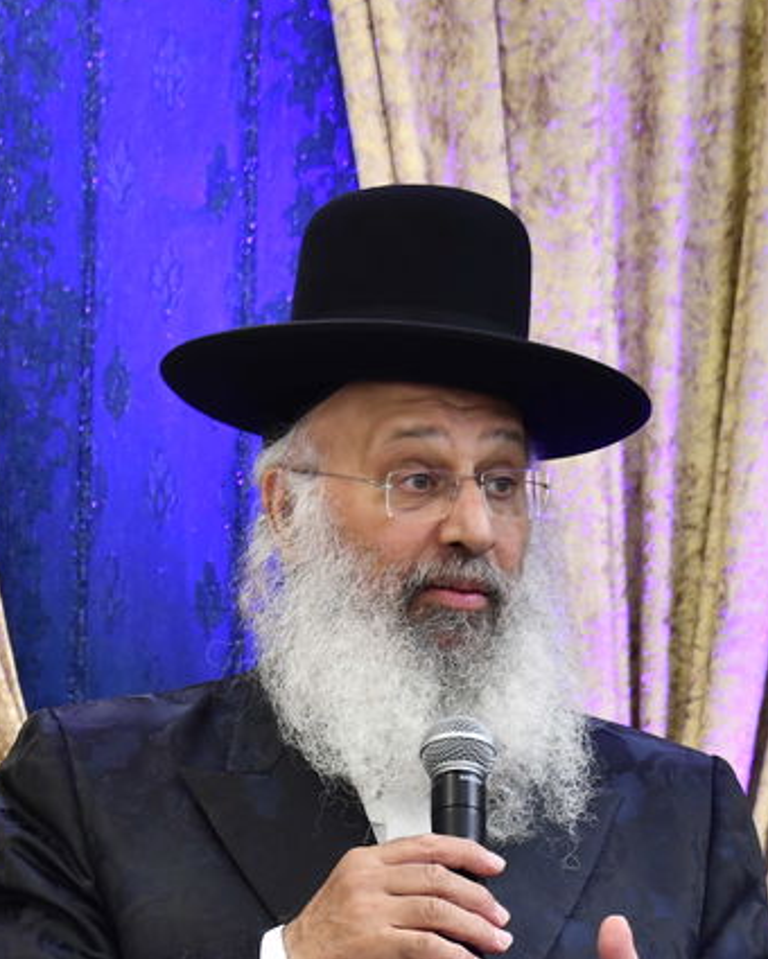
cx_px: 357
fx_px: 6847
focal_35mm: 241
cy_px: 910
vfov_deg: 8.0
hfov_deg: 6.4
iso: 640
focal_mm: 78
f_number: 5
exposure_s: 1/100
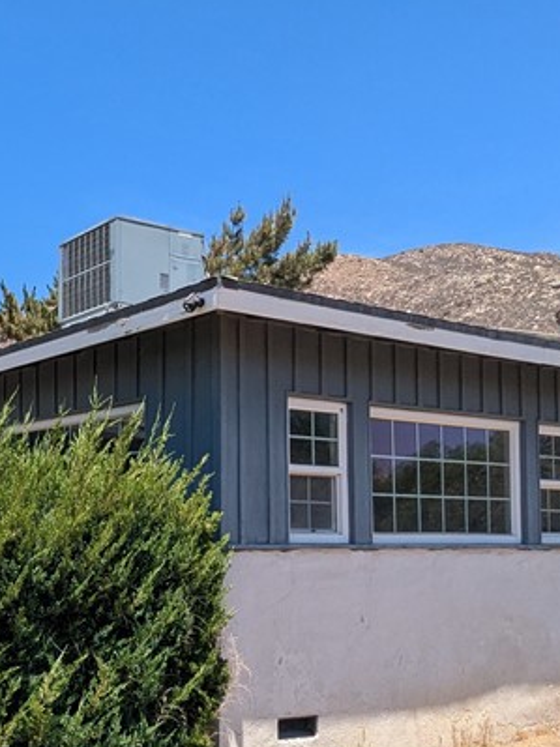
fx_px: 885
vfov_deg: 45.4
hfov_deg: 31.5
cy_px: 468
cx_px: -44
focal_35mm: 41
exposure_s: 1/1214
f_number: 2.2
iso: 54
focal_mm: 2.35
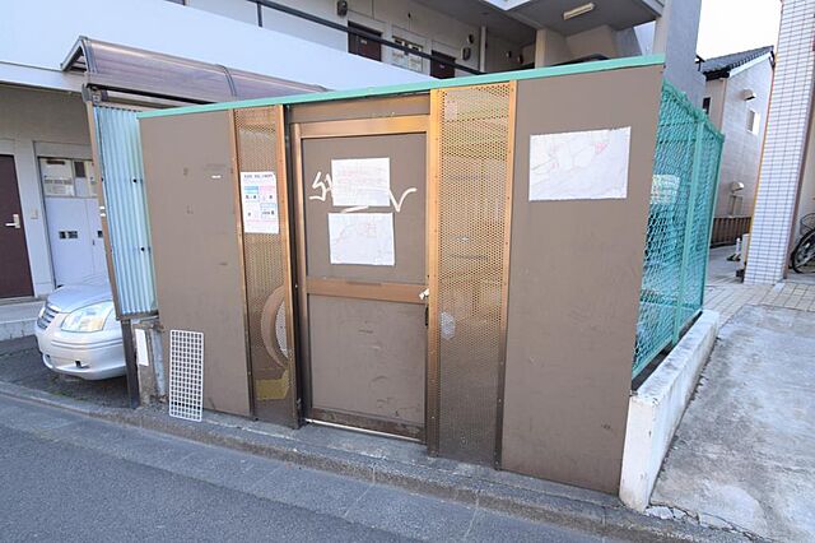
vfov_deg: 77.3
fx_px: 339
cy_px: 272
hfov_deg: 100.4
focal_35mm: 15
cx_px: 408
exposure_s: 1/125
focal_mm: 10
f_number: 5.6
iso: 200
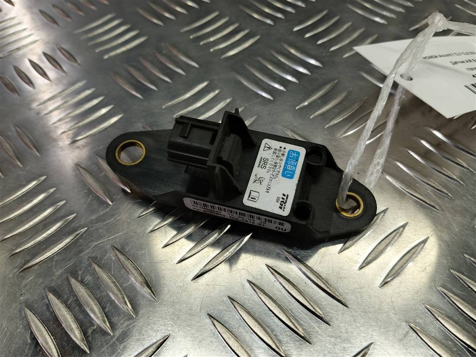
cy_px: 178
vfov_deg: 51.4
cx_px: 238
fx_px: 371
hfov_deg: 65.3
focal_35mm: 27
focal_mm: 4.11
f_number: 1.6
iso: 135
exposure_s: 1/66.7
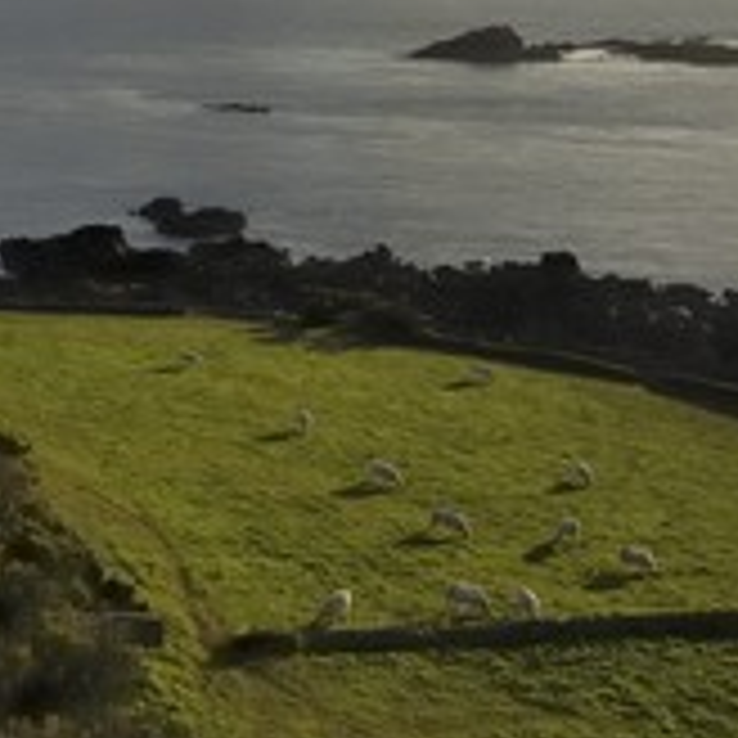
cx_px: 68
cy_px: 144
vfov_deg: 23.6
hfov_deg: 23.3
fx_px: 1737
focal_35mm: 72
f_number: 6.7
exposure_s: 1/160
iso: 100
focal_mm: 22
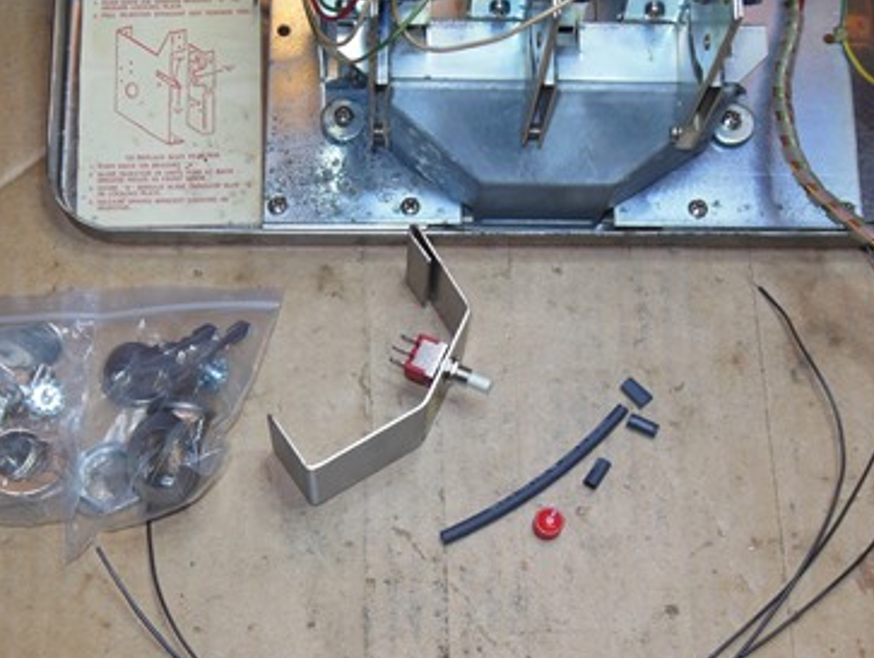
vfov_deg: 27.5
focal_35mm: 53
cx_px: 402
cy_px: 400
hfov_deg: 36.1
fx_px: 1339
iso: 125
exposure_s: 1/30
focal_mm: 7.7
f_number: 3.8
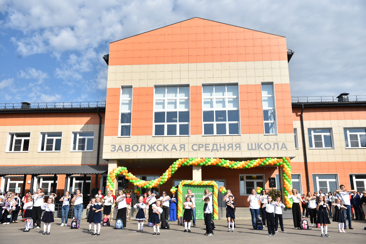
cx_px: 183
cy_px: 122
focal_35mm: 32
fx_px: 325
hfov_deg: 58.7
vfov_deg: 41.1
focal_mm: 32
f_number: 4
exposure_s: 1/2000
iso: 250
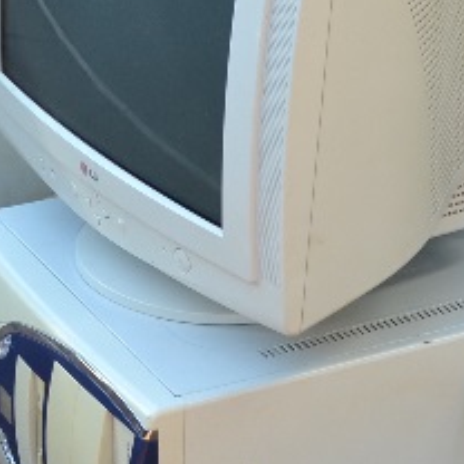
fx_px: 3099
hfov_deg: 8.5
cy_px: -46
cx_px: 60
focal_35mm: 204
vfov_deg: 8.5
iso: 220
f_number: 5.6
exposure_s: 1/125
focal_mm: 29
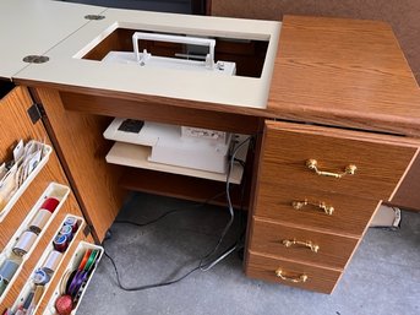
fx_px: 315
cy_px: 158
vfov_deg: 53.0
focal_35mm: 26
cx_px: 210
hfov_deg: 67.3
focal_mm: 5.1
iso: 125
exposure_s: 1/95
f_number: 1.6
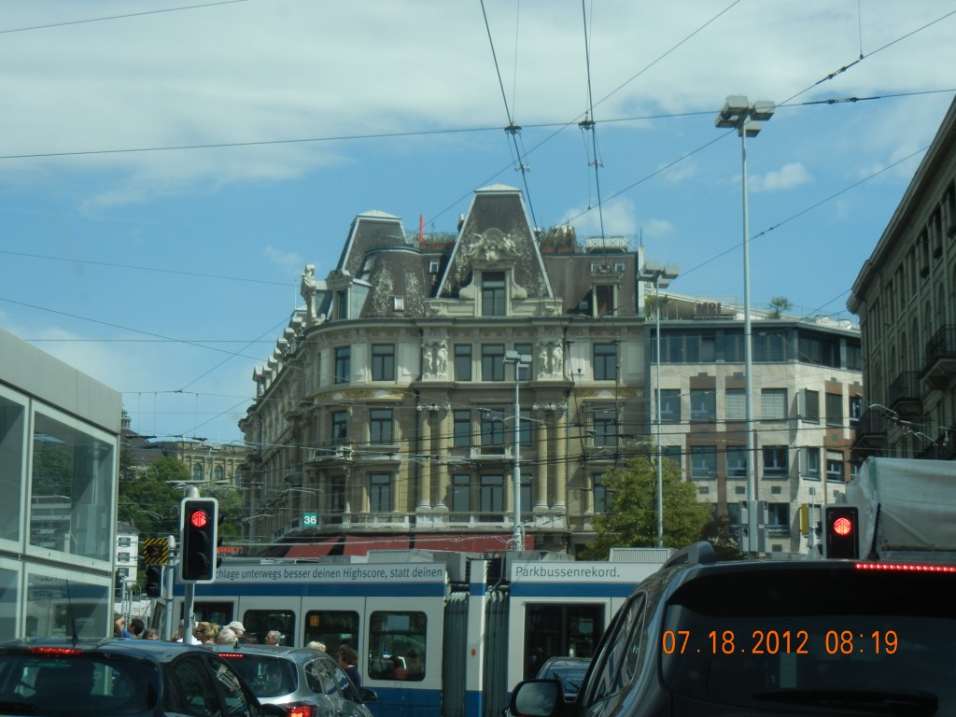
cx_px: 478
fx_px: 1878
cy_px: 358
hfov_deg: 28.6
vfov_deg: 21.6
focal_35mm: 68
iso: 160
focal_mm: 12.2
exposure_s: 1/262
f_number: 8.2
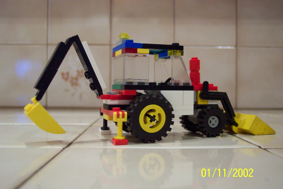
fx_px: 299
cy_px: 94
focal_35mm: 38
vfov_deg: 35.1
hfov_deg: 50.7
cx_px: 142
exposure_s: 1/30
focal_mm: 8
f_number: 2.8
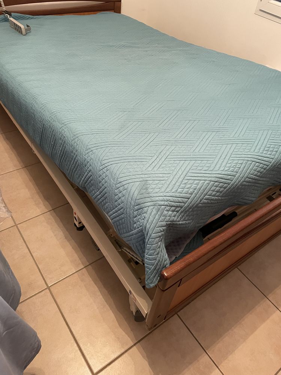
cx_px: 140
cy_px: 188
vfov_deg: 67.3
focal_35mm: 26
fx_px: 281
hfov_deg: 53.1
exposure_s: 1/33
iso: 500
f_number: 1.6
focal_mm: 4.2
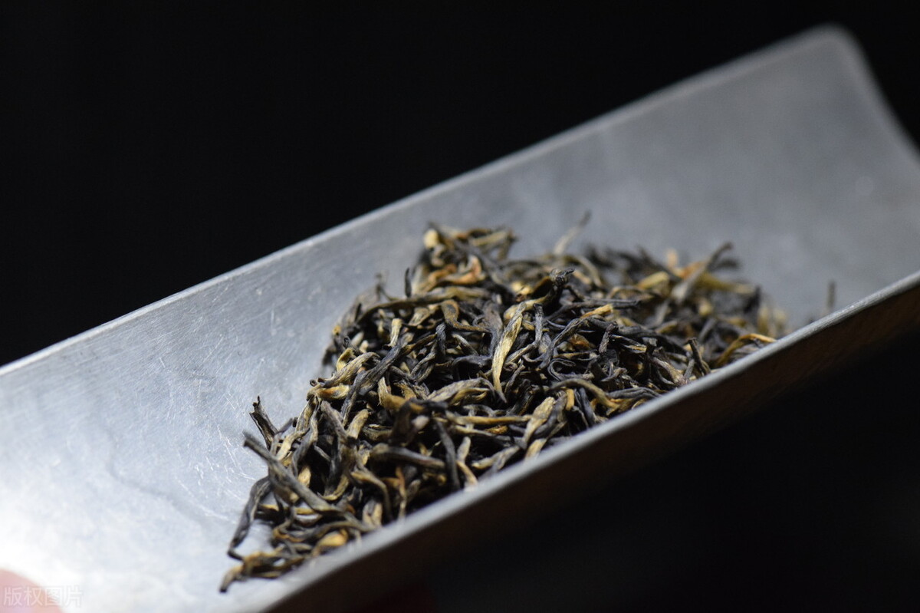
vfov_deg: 8.7
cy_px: 306
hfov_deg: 13.0
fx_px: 4023
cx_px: 460
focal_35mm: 158
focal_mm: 105
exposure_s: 1/125
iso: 2500
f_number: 8
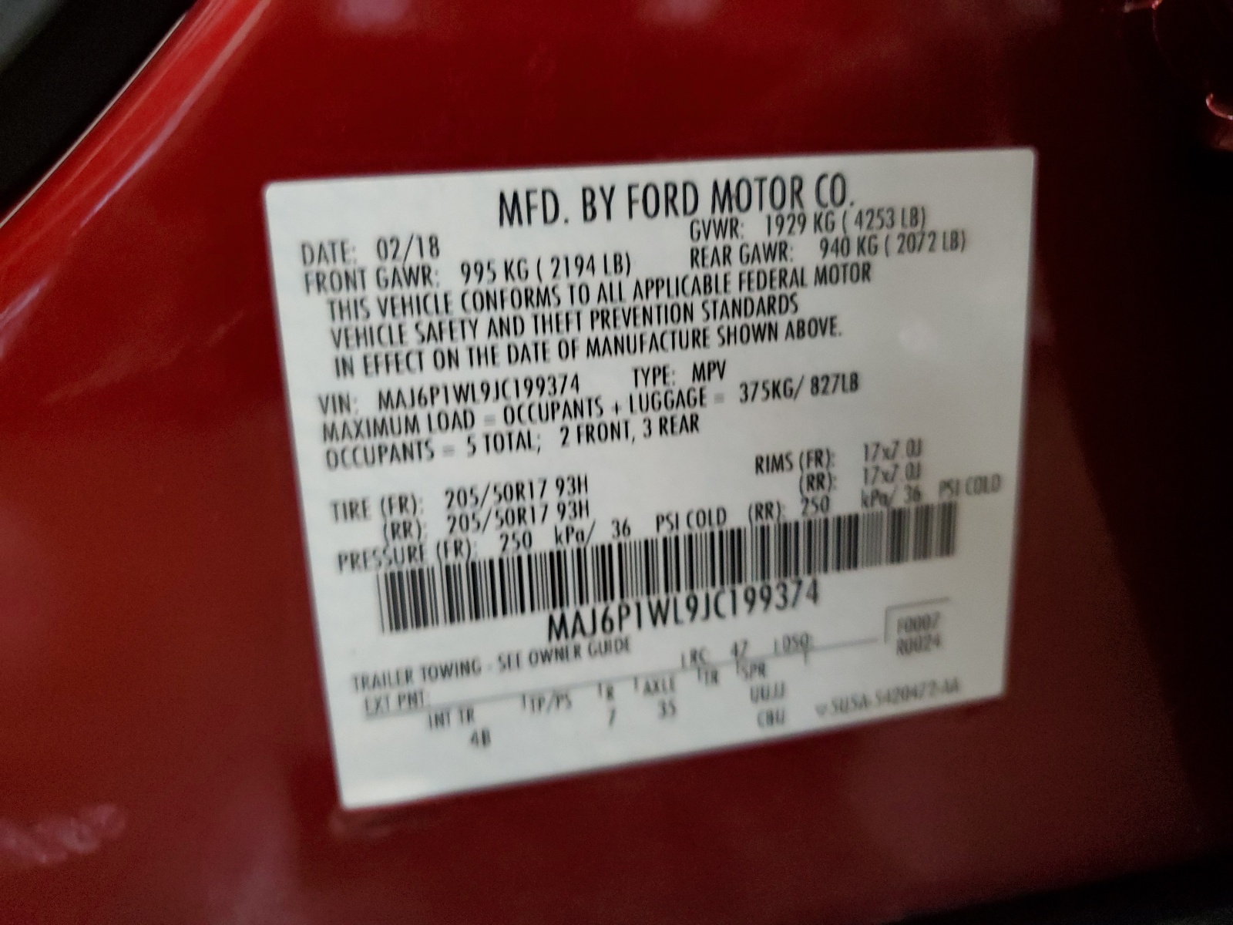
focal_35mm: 26
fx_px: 926
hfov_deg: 67.3
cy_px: 462
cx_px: 616
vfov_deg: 53.1
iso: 314
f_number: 1.5
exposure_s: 1/40
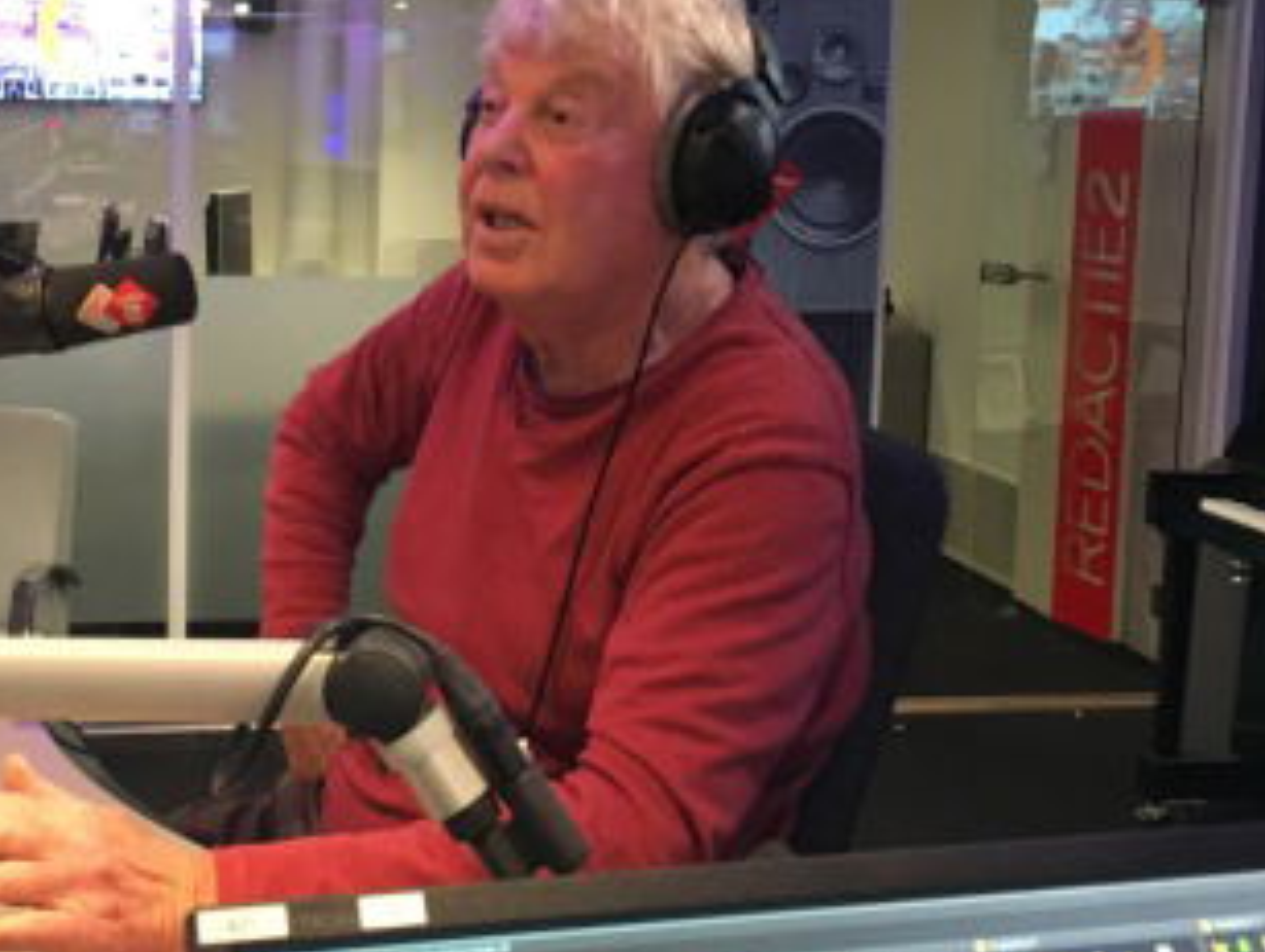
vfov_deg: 30.7
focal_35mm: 47
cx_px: 321
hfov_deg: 39.3
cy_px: 307
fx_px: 1720
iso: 320
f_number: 2.2
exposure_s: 1/17
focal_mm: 4.15
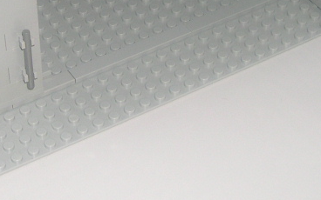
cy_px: -32
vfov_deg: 11.5
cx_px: 117
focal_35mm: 112
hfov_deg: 18.6
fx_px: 980
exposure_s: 1/60
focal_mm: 8
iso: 100
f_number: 2.8
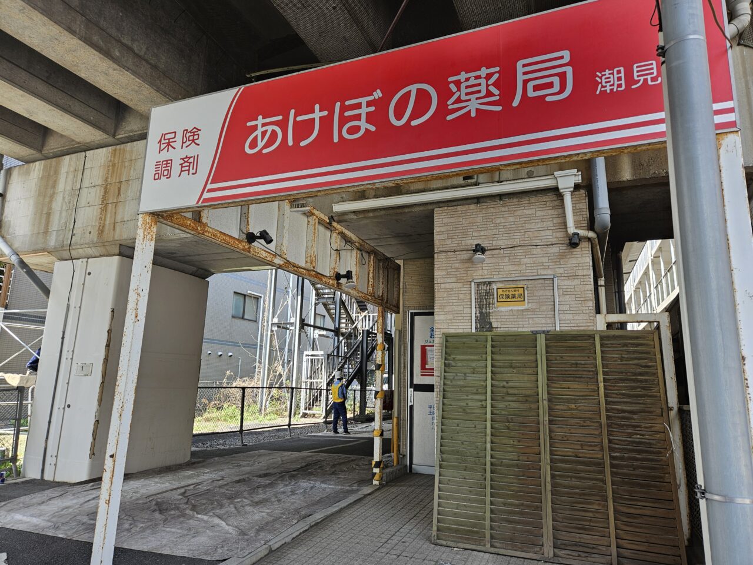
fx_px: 500
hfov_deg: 73.9
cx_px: 376
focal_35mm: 23
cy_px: 282
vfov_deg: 58.9
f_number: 1.8
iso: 25
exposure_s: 1/108
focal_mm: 5.4
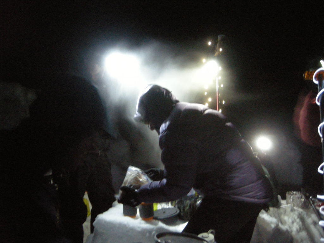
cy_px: 122
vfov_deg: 40.7
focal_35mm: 35
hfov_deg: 52.6
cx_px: 162
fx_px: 328
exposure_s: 1/1.5
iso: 800
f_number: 2.7
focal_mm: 7.5
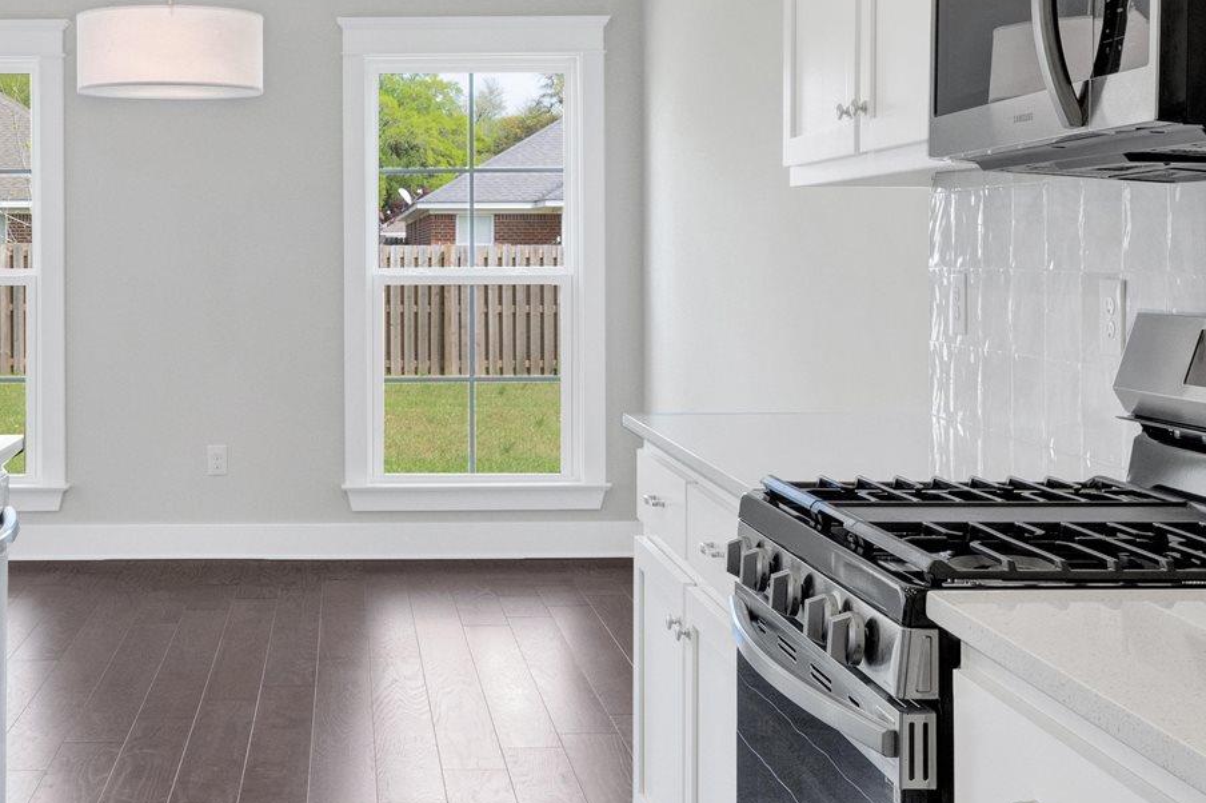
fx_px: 1765
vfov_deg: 25.5
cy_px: 244
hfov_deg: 37.1
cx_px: 352
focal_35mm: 53
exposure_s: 1/20
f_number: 11
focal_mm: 15.5
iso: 400
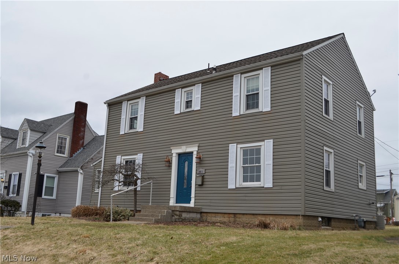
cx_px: 200
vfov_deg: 36.7
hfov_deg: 53.2
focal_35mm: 36
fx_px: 398
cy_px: 132
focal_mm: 24
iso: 200
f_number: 7.1
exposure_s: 1/200
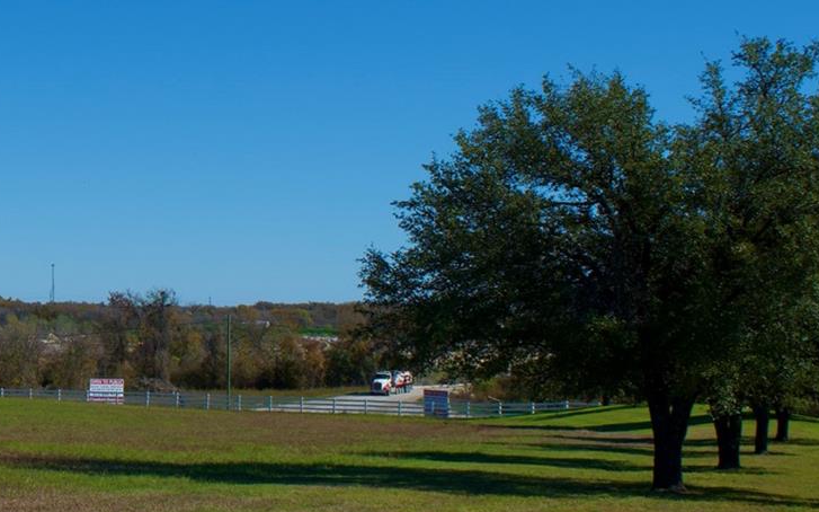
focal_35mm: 90
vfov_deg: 14.3
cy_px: 83
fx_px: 2018
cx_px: -215
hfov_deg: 21.0
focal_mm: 21
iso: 200
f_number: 11
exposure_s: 1/500
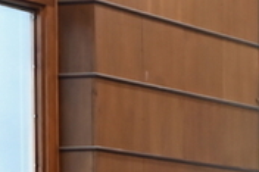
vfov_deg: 6.3
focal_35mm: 210
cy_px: 388
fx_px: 1509
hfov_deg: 9.5
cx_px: 421
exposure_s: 1/125
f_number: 4
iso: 1100
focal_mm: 36
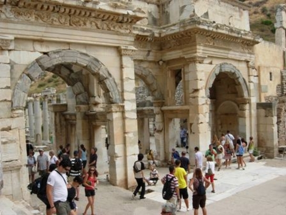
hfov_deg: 51.4
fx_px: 297
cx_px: 143
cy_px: 108
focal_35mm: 36
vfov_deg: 39.7
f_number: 6.1
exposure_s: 1/256
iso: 50
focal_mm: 7.5
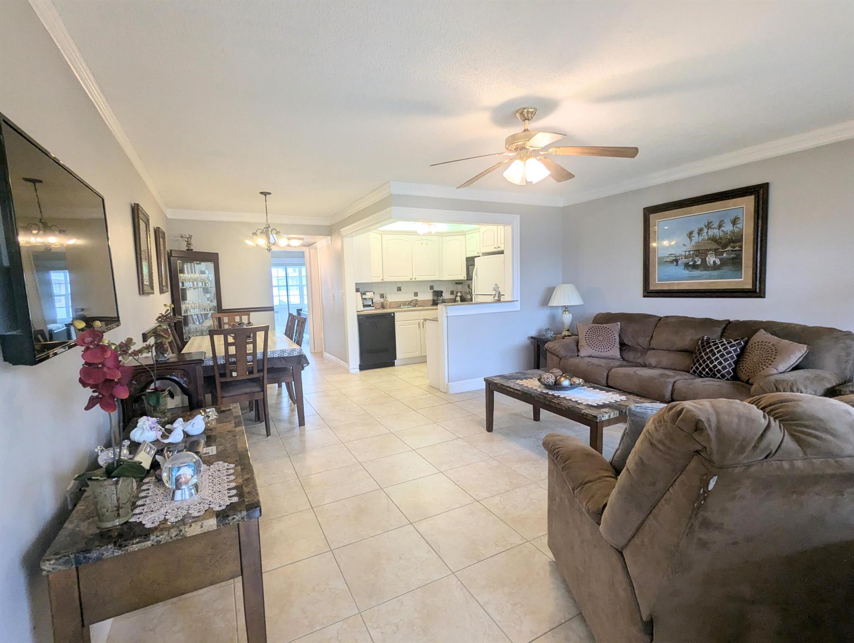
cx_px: 427
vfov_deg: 78.2
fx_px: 395
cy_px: 322
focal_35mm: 16
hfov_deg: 94.4
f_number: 2.2
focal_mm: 2.35
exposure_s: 1/120
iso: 125
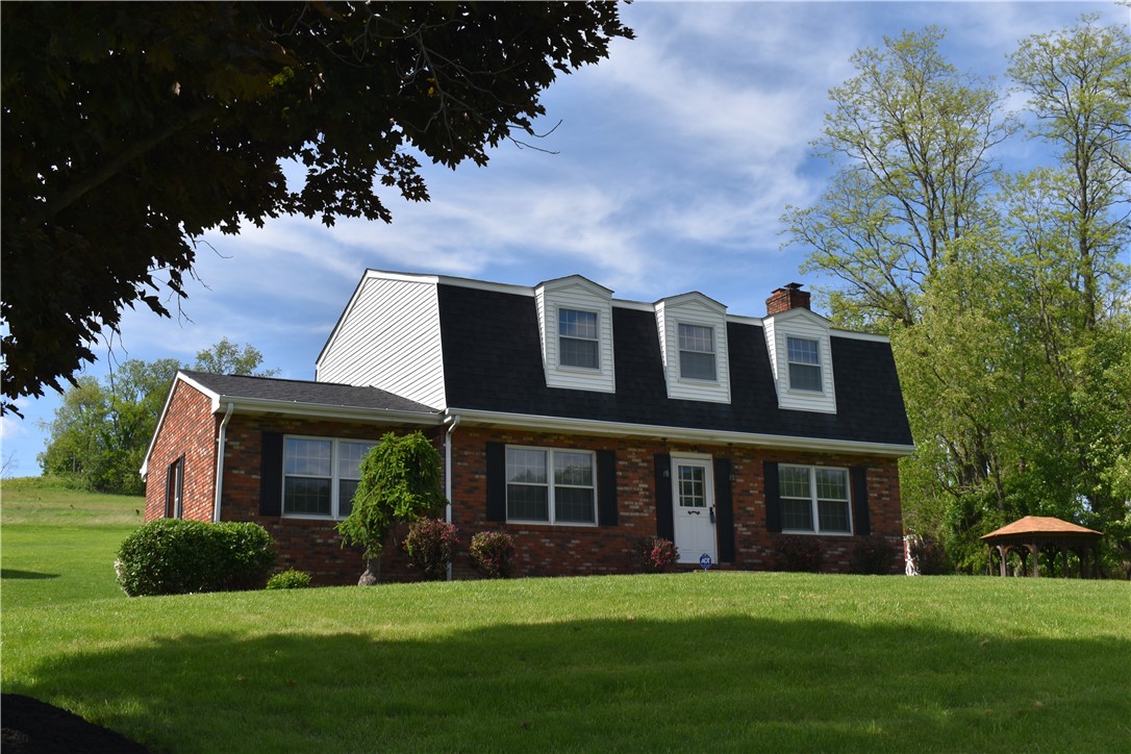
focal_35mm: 39
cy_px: 377
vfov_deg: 34.2
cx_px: 566
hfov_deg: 49.6
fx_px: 1225
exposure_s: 1/320
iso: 100
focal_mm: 26
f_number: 9
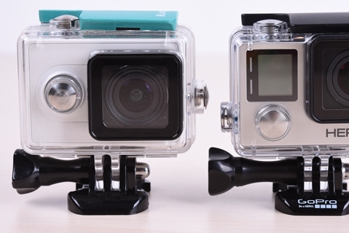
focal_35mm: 94
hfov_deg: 21.6
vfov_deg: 14.6
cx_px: 209
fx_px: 912
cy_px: 107
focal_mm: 60
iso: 100
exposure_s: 1/200
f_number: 10
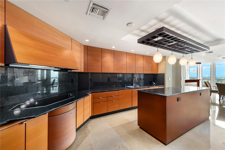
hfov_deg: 104.2
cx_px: 112
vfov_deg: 81.2
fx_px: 88
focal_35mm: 14
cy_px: 75
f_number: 8
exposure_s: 1/5
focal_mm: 14
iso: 200
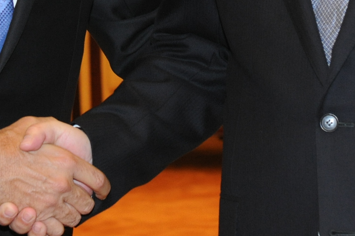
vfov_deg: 4.4
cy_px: -102
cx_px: 162
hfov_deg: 6.6
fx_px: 3065
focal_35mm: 311
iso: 1000
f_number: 7.1
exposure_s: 1/60
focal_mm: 70
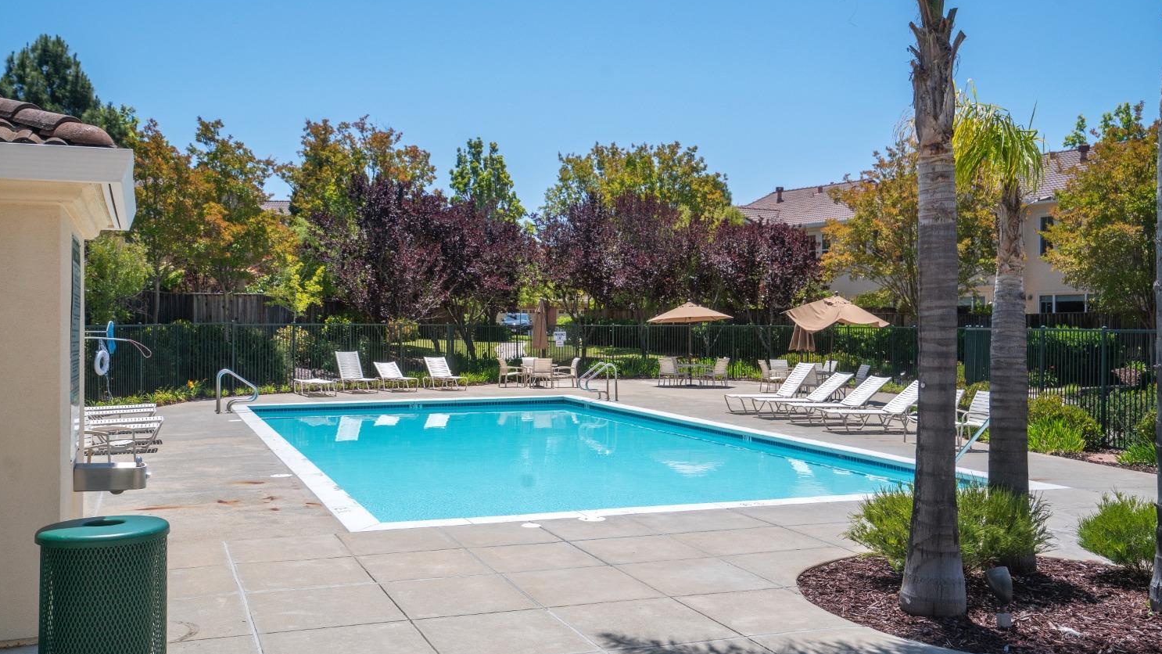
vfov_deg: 32.0
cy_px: 343
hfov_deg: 54.0
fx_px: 1140
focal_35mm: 37
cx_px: 581
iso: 400
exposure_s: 1/2500
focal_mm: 35
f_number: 7.1
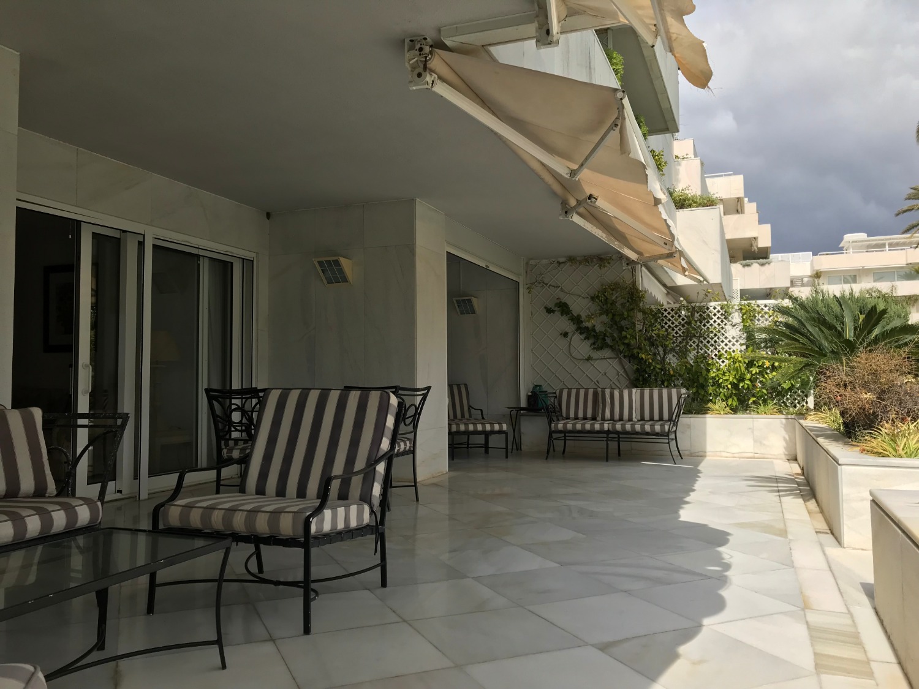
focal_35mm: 28
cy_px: 344
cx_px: 460
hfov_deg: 63.4
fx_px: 743
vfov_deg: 49.7
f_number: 1.8
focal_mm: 3.99
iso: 20
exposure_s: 1/2591
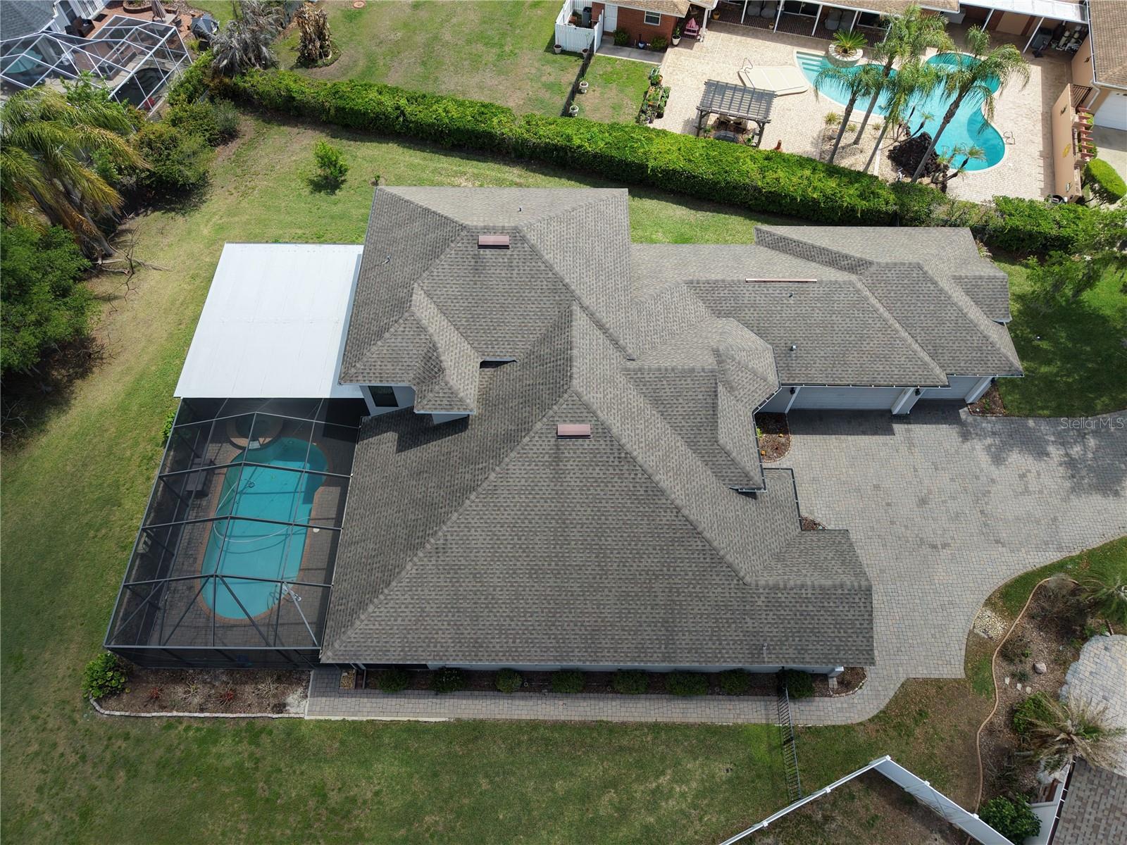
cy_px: 422
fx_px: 781
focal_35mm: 24
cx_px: 564
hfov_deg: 71.6
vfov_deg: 56.8
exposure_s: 1/5000
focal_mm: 8.67
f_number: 1.8
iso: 290
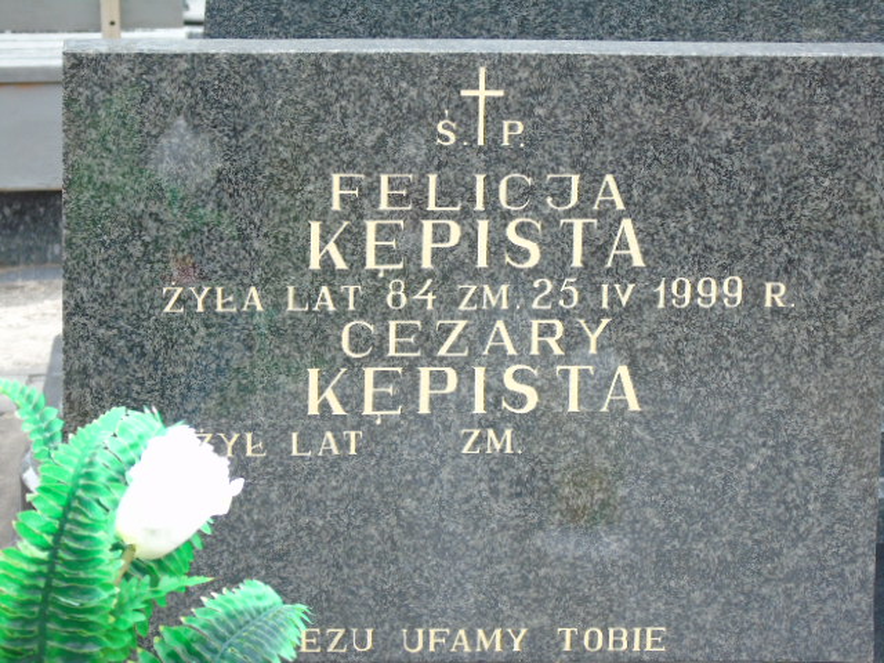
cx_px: 442
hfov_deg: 13.9
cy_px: 332
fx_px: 3626
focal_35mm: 142
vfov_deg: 10.4
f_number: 4.7
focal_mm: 25
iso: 320
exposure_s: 1/125
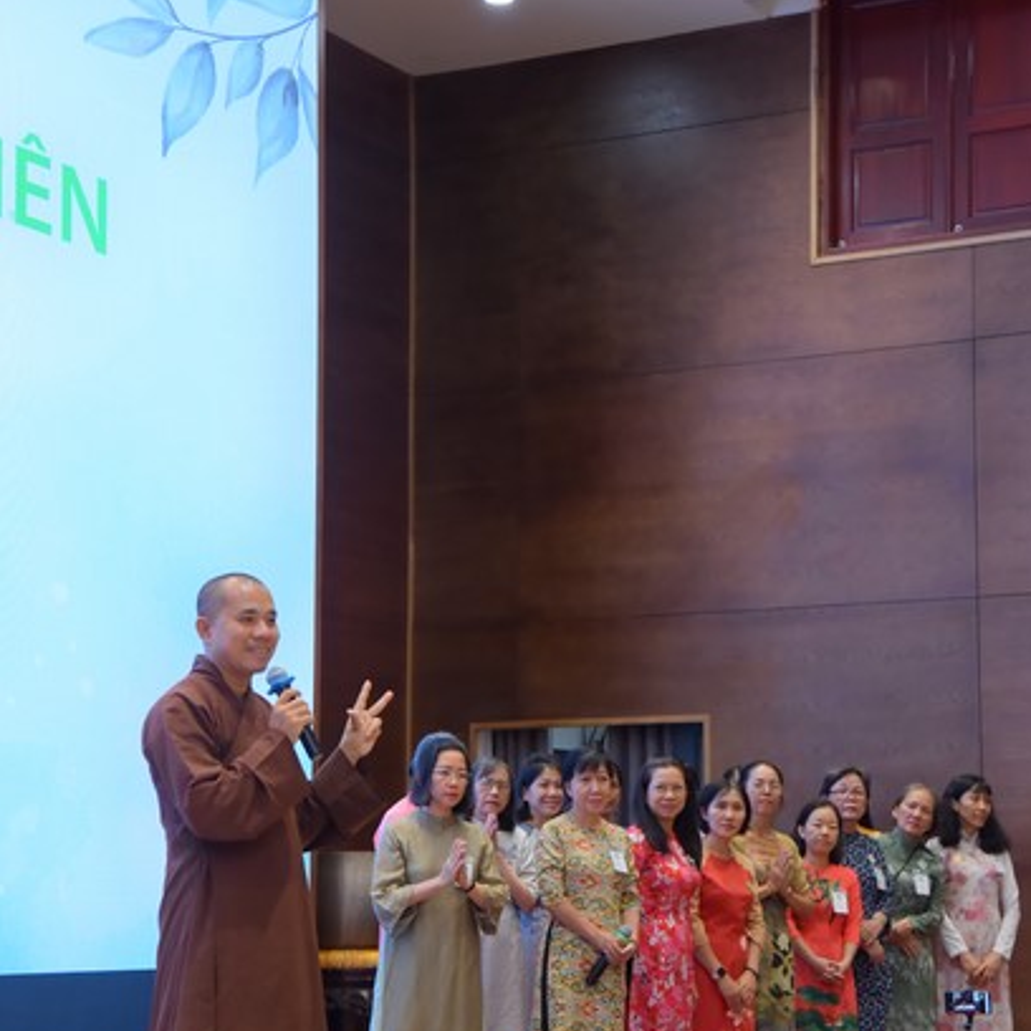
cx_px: 542
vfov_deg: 20.6
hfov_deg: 20.6
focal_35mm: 84
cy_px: 553
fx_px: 2831
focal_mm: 62
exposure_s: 1/160
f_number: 5
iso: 1250
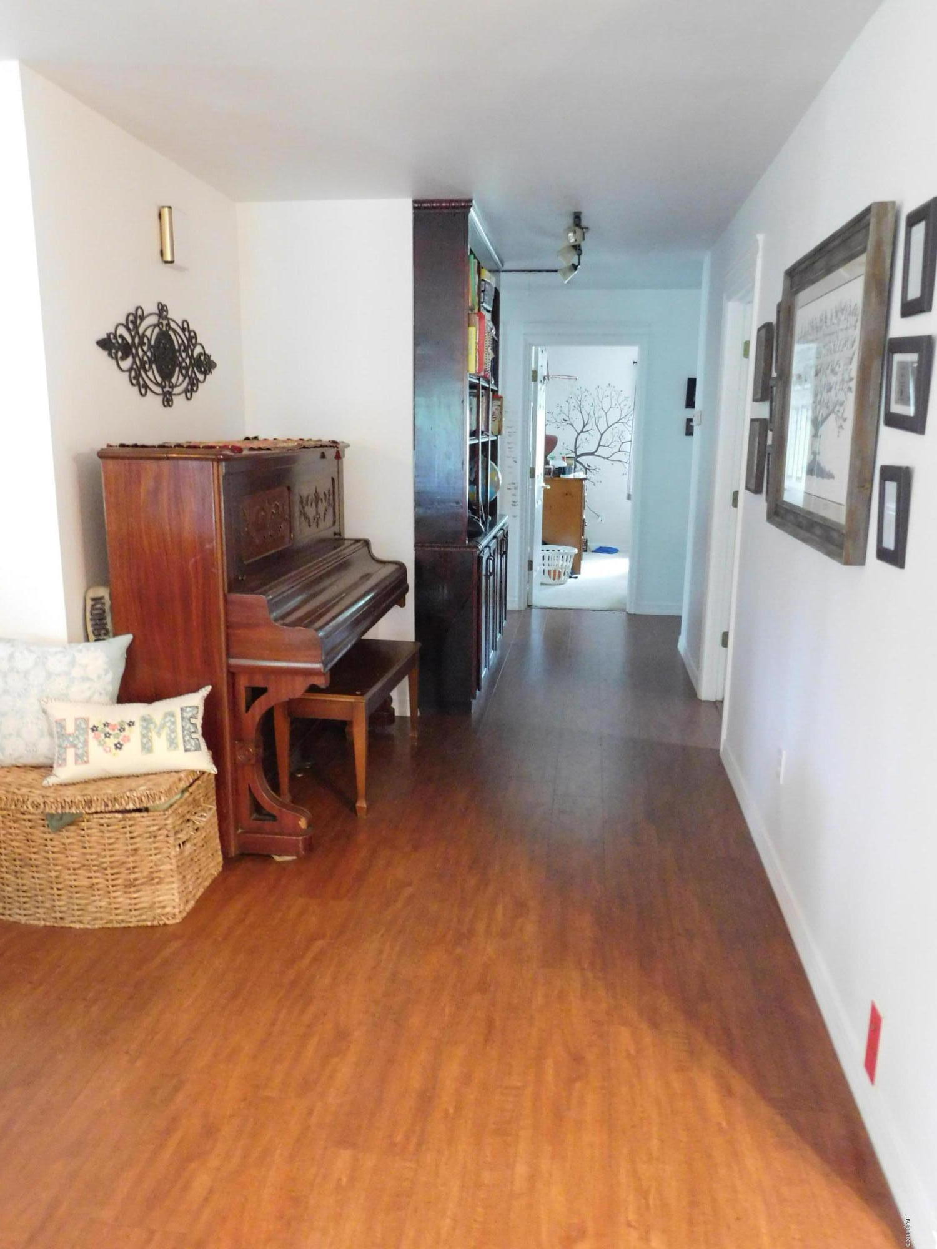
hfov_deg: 54.9
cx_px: 468
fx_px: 902
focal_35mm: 25
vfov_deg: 69.4
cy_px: 624
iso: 800
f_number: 3.1
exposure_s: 1/6
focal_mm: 4.5
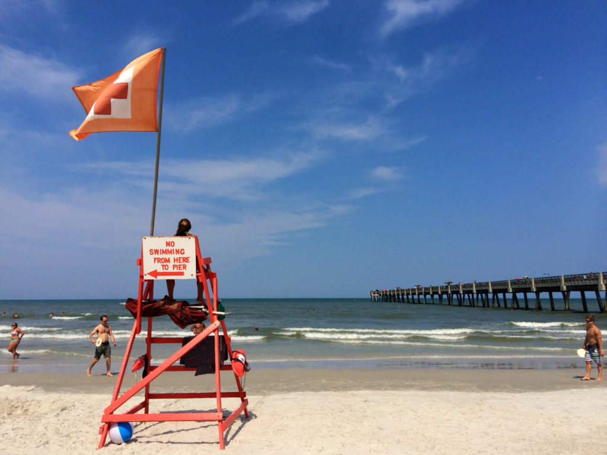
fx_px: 526
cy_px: 228
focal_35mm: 30
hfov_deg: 60.0
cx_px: 304
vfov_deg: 46.8
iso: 40
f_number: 2.2
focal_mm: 4.12
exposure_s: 1/5128
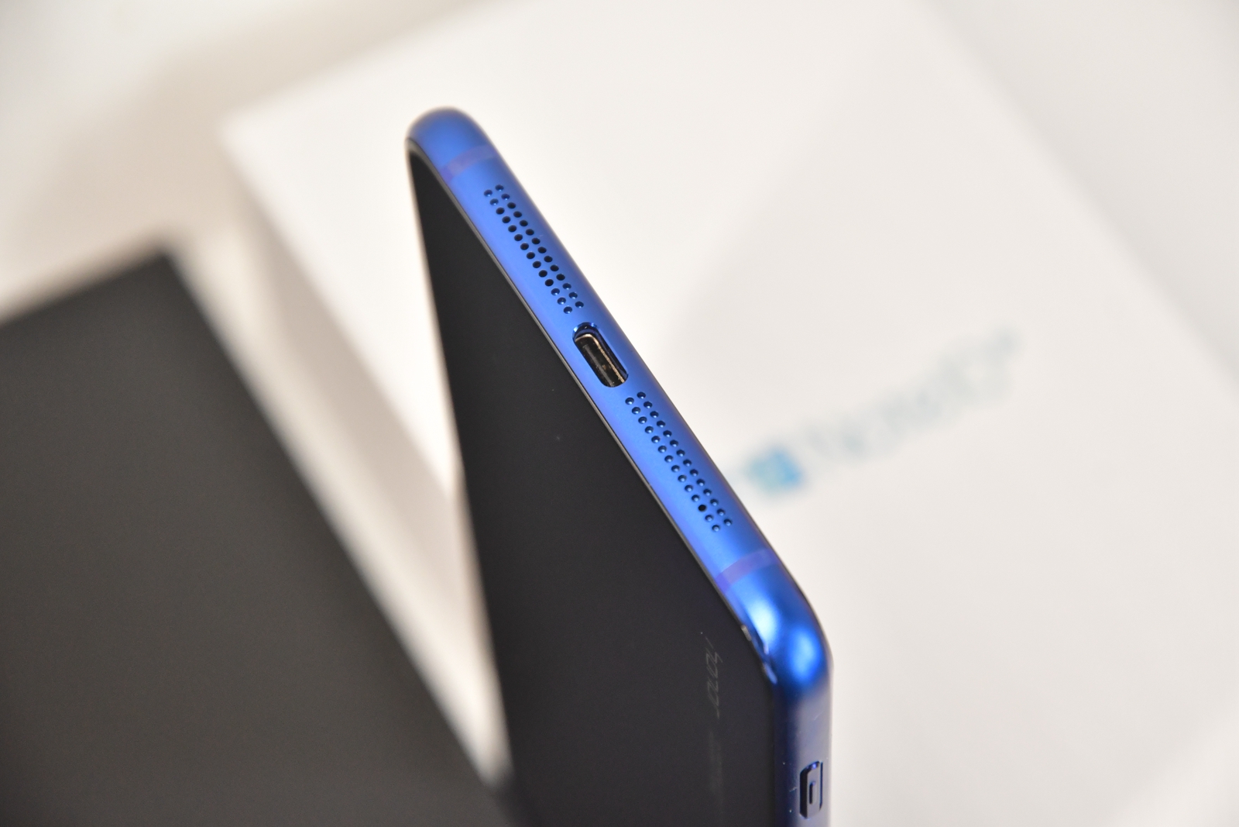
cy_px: 414
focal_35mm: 120
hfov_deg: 17.1
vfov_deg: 11.4
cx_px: 620
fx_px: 4130
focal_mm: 80
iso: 1600
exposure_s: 1/125
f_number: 5
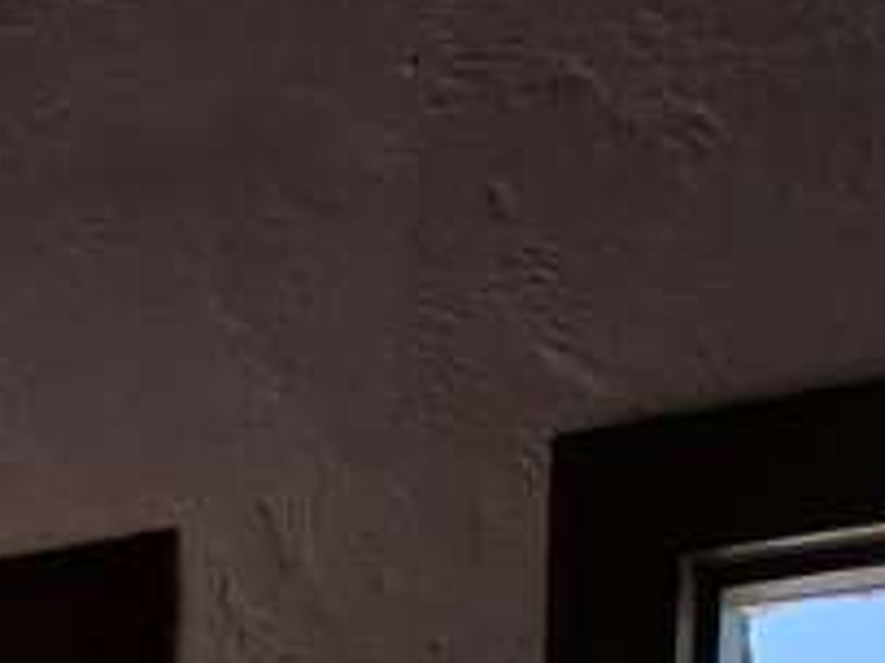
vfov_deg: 13.1
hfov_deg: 18.7
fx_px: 2453
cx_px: -323
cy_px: 1381
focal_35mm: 96
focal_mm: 1.74
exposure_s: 1/872
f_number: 2.2
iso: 40
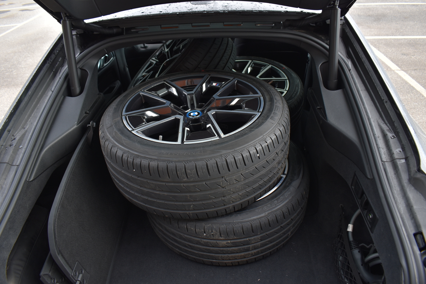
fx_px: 319
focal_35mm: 27
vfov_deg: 47.9
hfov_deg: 67.4
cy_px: 142
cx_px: 213
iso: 220
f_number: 5.6
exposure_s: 1/125
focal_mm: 18
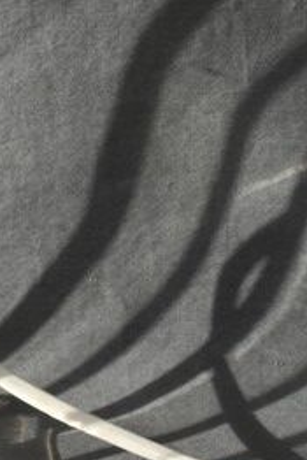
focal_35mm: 206
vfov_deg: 9.9
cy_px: -70
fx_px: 2631
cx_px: -337
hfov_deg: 6.5
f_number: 10
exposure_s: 1/400
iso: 200
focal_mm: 30
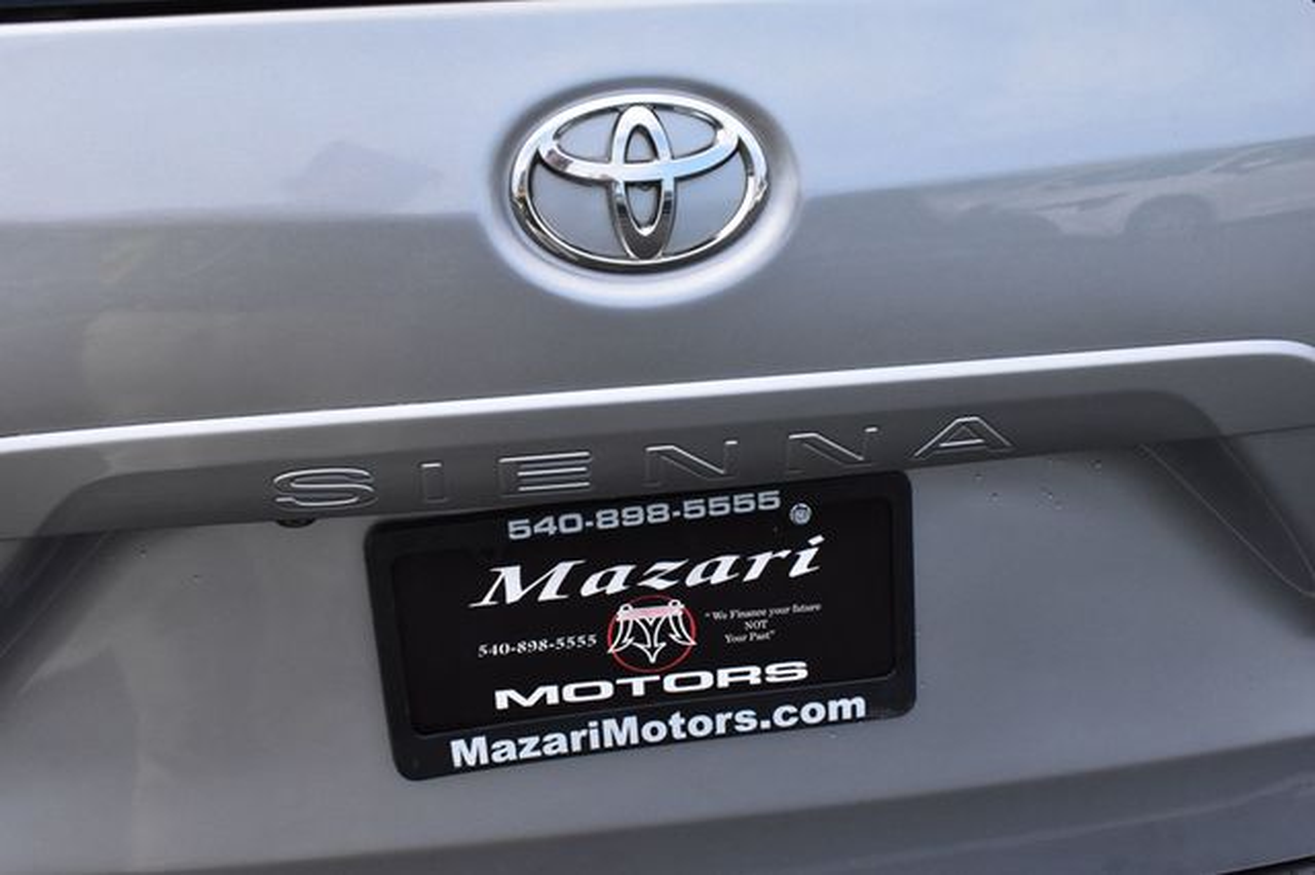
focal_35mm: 40
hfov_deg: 47.9
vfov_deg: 33.0
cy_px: 438
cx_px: 658
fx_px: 1479
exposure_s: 1/1000
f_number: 13
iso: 2500
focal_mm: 27
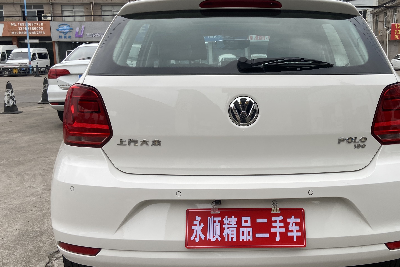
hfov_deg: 50.2
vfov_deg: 35.1
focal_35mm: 38
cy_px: 129
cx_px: 248
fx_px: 422
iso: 32
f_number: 1.8
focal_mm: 4.25
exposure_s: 1/436
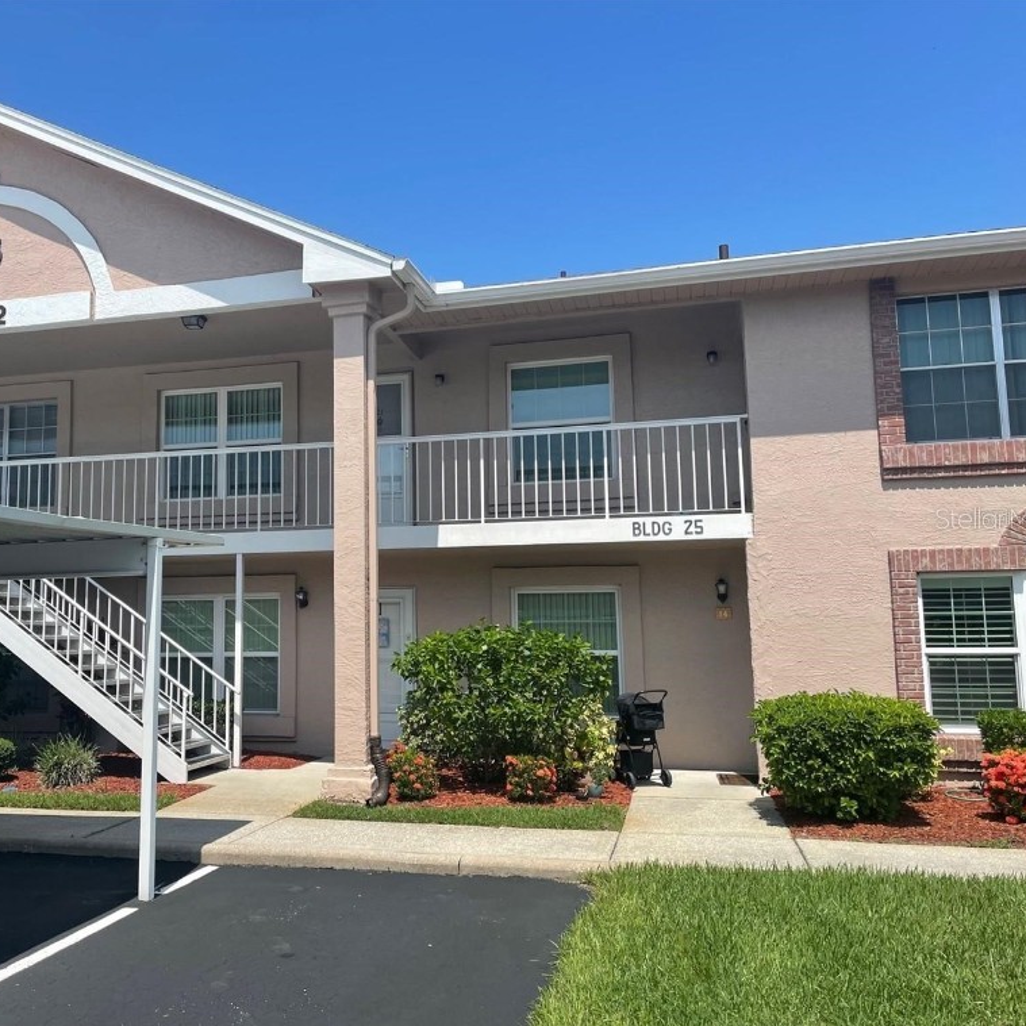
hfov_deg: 51.8
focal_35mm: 31
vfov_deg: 52.5
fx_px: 1040
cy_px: 518
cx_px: 370
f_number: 1.6
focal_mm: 4.2
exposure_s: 1/3731
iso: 32
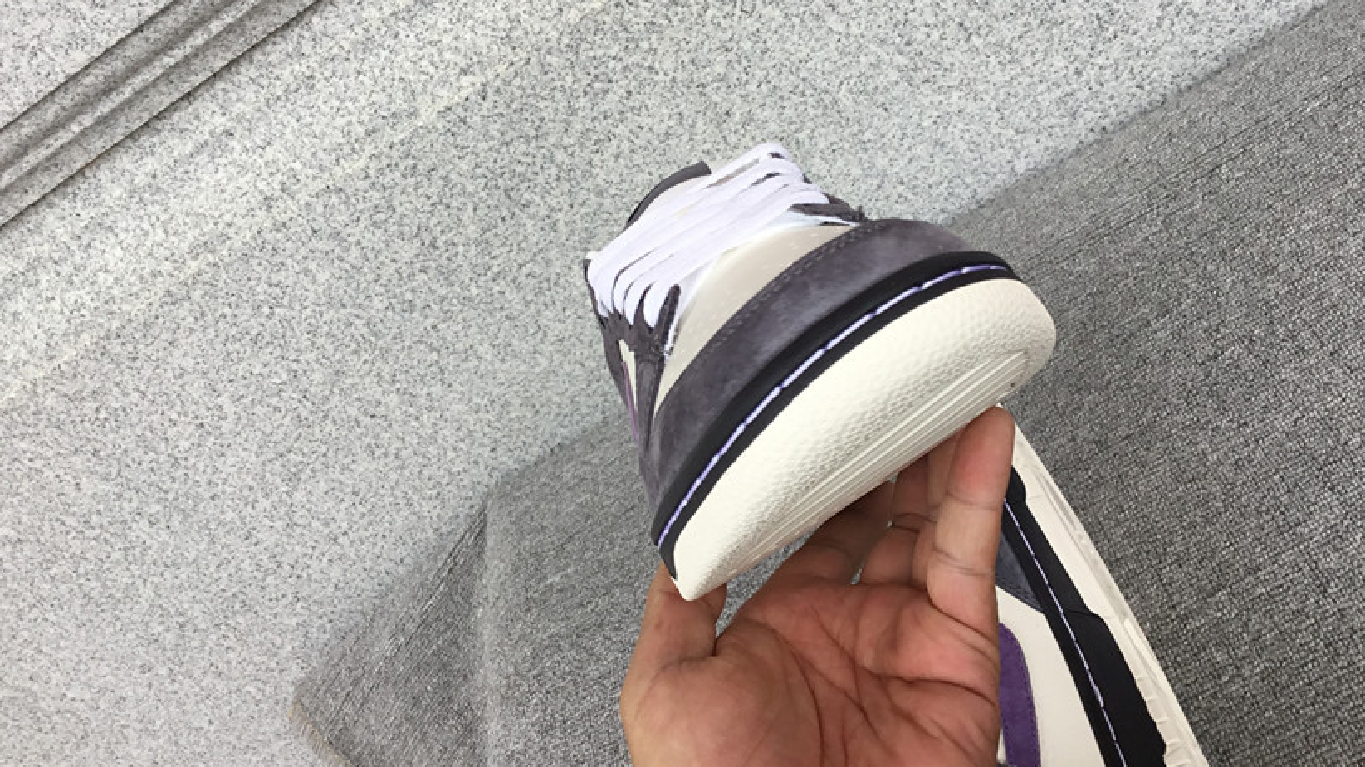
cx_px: 727
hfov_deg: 54.0
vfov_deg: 31.8
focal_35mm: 37
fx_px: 1339
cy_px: 275
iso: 32
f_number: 2.4
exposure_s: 1/100
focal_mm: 3.3
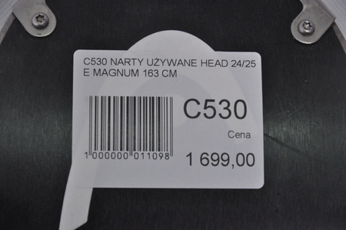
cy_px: 115
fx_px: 1512
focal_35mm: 158
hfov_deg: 13.1
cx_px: 173
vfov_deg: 8.7
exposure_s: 1/125
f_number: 8
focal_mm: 105
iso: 3200
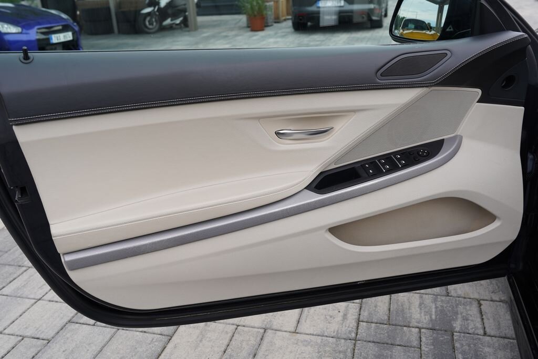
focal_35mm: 34
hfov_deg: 55.8
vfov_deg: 38.9
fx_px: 508
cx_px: 269
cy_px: 180
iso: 160
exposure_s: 1/160
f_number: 6.3
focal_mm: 34
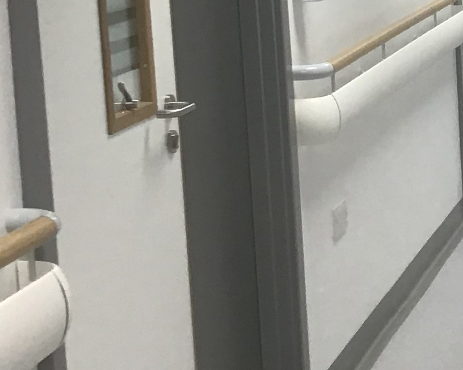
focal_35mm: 121
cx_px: 677
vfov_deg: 12.7
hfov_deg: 14.9
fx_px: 1658
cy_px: 57
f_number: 2.4
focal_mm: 3.3
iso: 25
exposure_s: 1/33
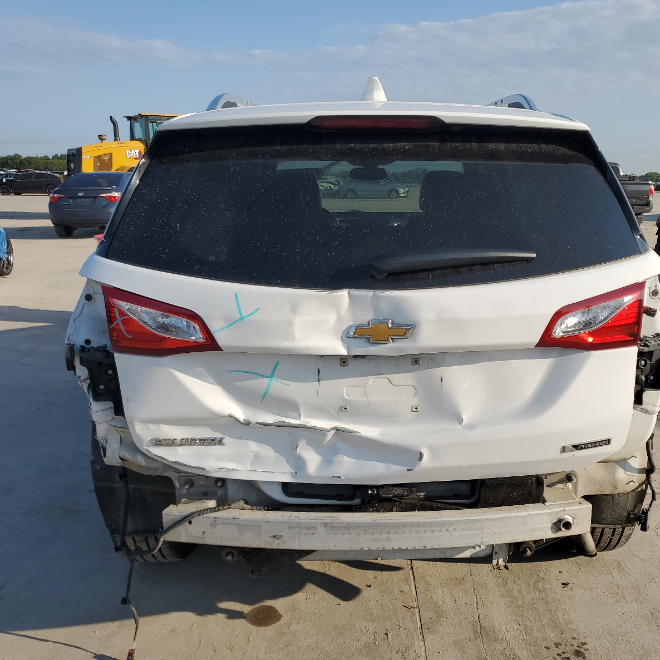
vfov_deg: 52.5
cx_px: 387
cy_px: 332
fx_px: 669
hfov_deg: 52.3
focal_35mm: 31
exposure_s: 1/3333
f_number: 1.5
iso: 50
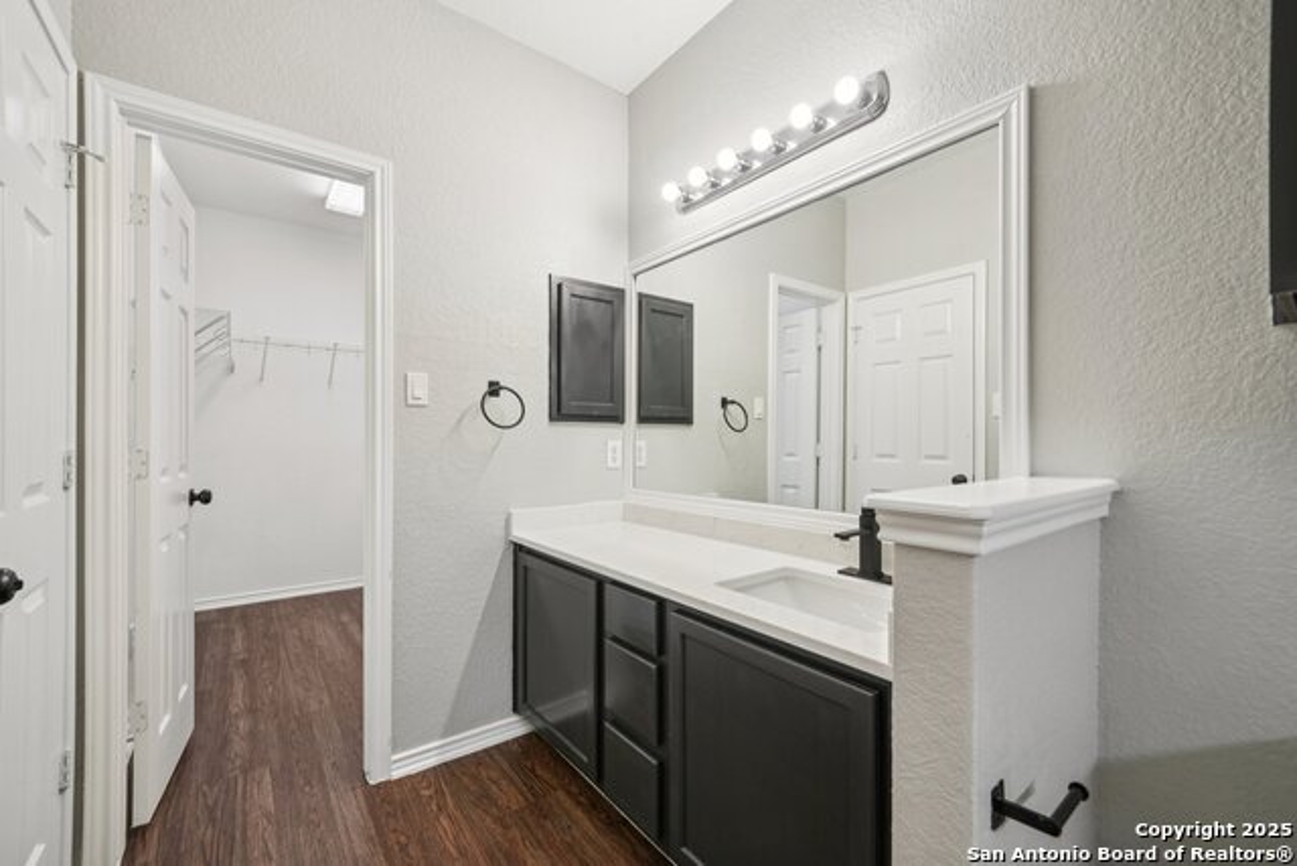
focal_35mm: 14
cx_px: 648
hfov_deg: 104.2
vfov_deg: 81.2
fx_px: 504
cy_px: 433
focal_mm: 14
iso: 800
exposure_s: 1/60
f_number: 8
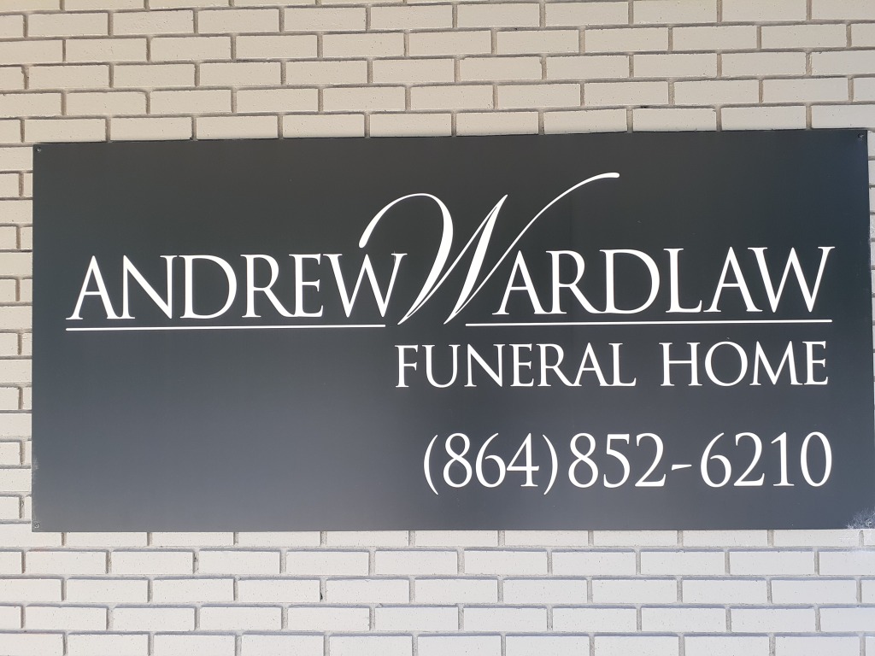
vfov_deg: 51.4
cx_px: 438
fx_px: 682
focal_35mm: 27
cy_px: 328
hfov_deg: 65.3
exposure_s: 1/152
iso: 40
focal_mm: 3.6
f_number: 1.9
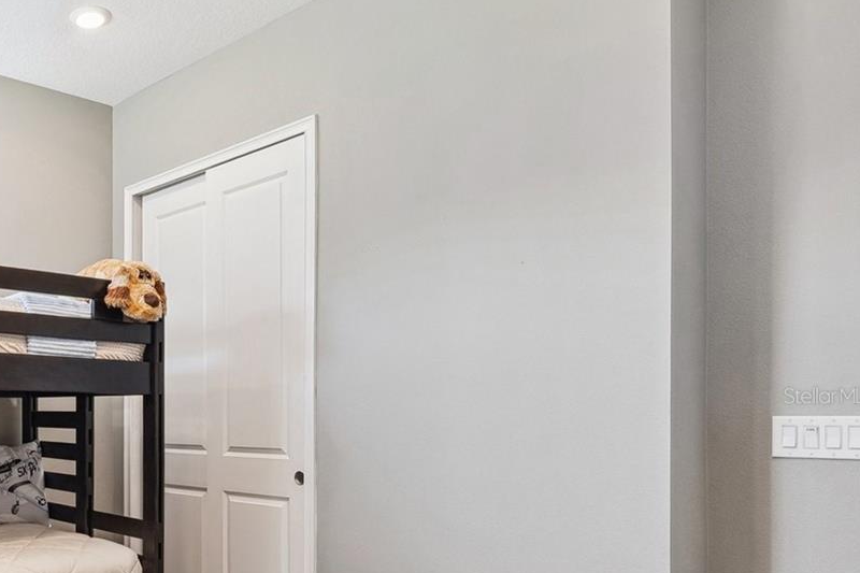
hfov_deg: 51.1
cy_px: 396
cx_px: 19
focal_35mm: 30
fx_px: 716
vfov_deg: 42.8
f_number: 8
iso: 400
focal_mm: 15
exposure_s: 1/15
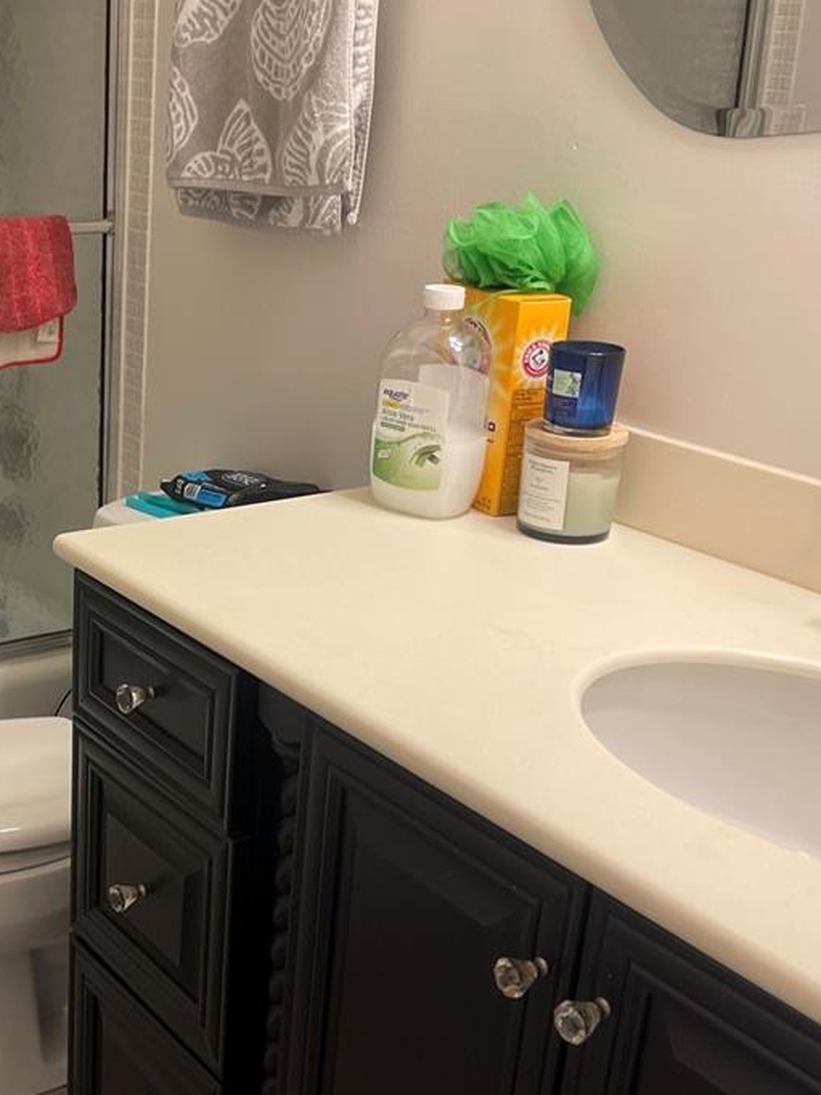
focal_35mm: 44
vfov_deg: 42.9
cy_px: 599
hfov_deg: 31.9
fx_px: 1392
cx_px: 159
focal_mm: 5.1
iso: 80
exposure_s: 1/60
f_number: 1.6
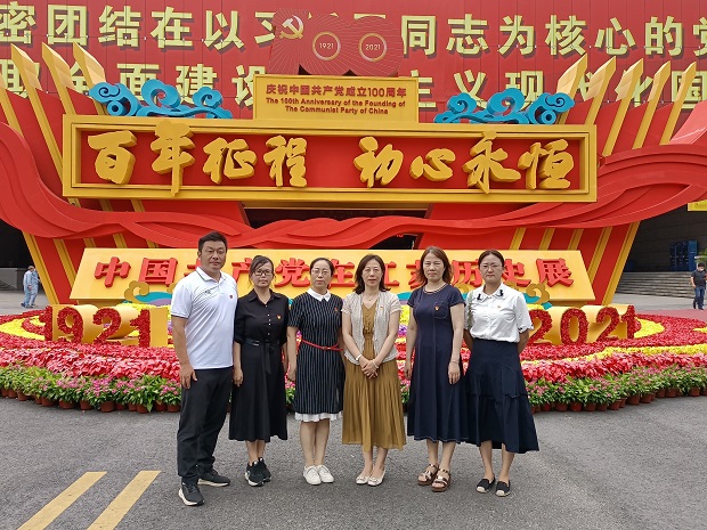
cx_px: 354
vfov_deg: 46.8
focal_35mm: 30
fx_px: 613
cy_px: 265
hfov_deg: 60.0
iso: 100
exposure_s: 1/416
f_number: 1.8
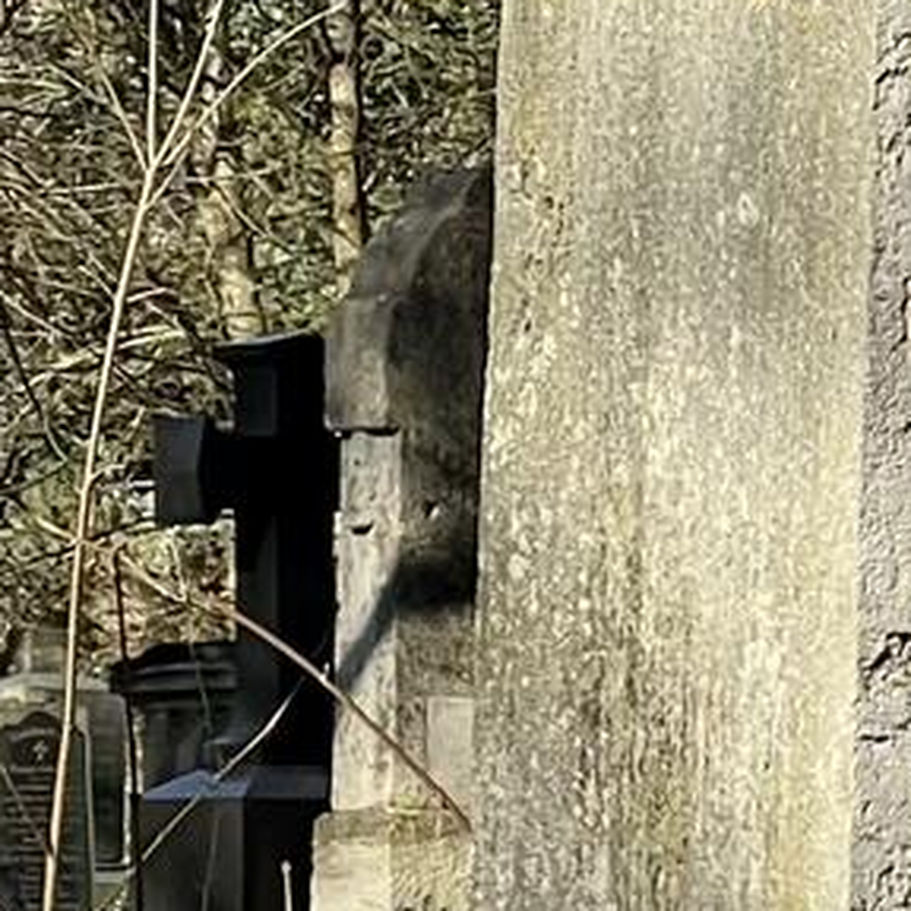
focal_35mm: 484
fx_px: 14411
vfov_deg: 3.6
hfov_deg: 3.6
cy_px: 389
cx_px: 2372
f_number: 2.8
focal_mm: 9
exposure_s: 1/290
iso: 32
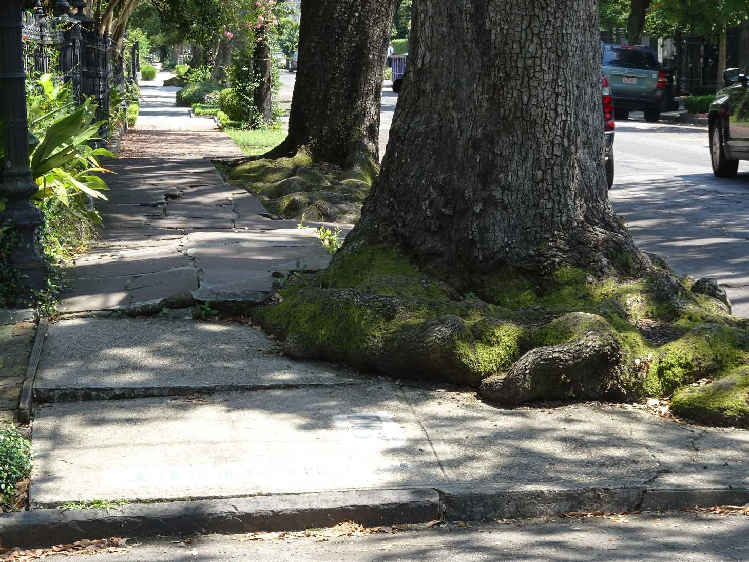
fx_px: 2337
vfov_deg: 13.7
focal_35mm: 108
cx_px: 374
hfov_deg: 18.2
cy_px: 281
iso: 100
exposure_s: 1/125
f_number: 5
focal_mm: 18.53
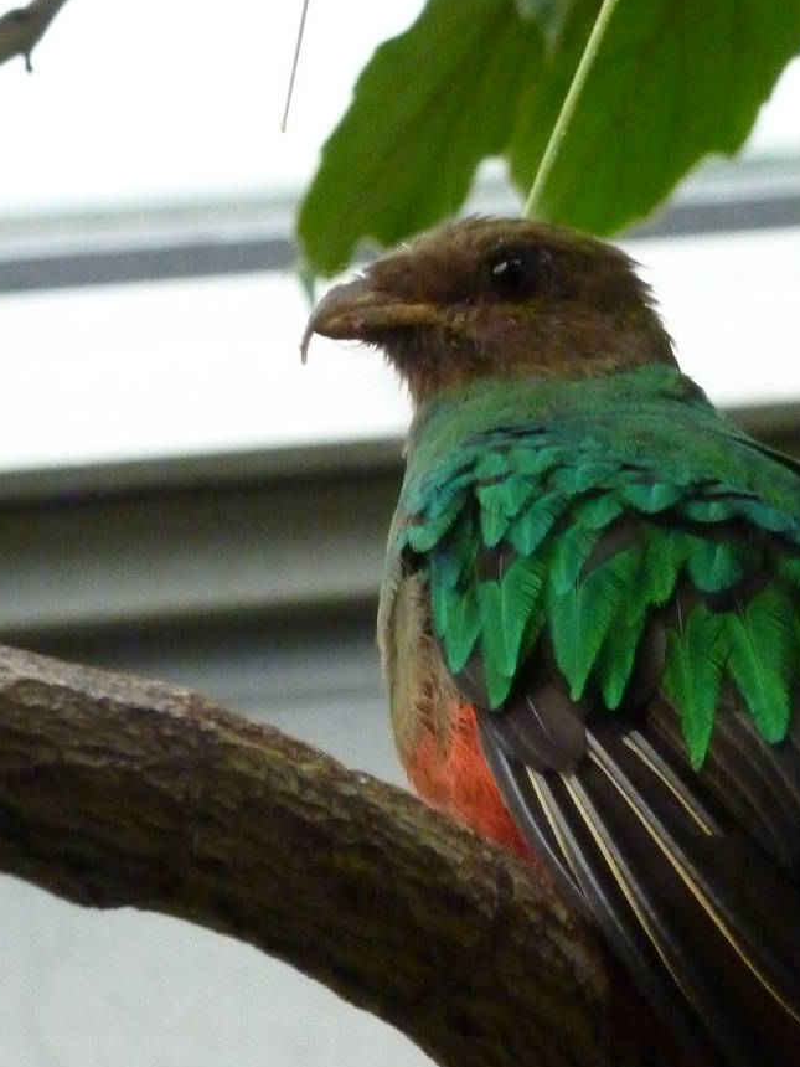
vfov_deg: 3.6
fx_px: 17194
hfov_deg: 2.7
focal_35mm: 558
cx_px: 625
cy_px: 689
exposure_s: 1/80
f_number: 4.9
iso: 800
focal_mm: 49.2
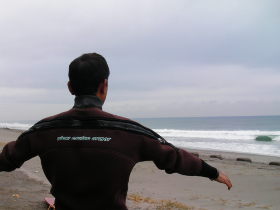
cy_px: 123
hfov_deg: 40.3
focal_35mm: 47
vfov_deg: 30.8
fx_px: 380
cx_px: 114
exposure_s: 1/78.1
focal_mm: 6.3
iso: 50
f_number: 3.5
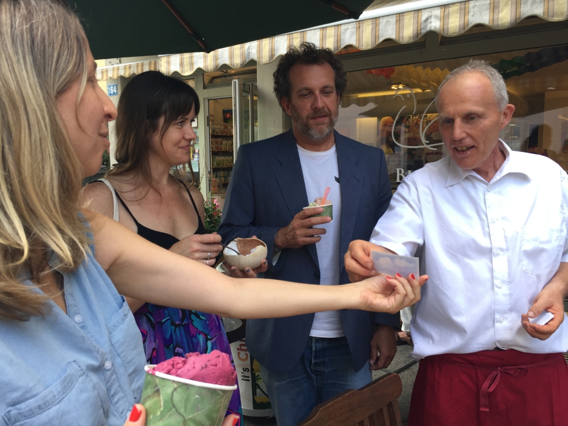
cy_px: 213
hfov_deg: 61.7
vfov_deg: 48.2
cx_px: 284
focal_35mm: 29
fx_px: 476
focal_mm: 4.15
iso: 50
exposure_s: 1/100
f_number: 2.2
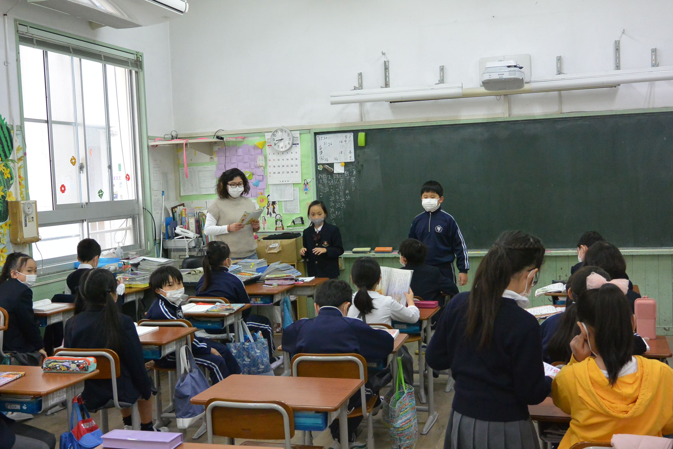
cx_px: 336
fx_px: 785
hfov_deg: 46.4
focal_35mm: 42
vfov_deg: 31.9
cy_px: 224
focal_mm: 15.6
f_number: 4.2
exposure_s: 1/60
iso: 800
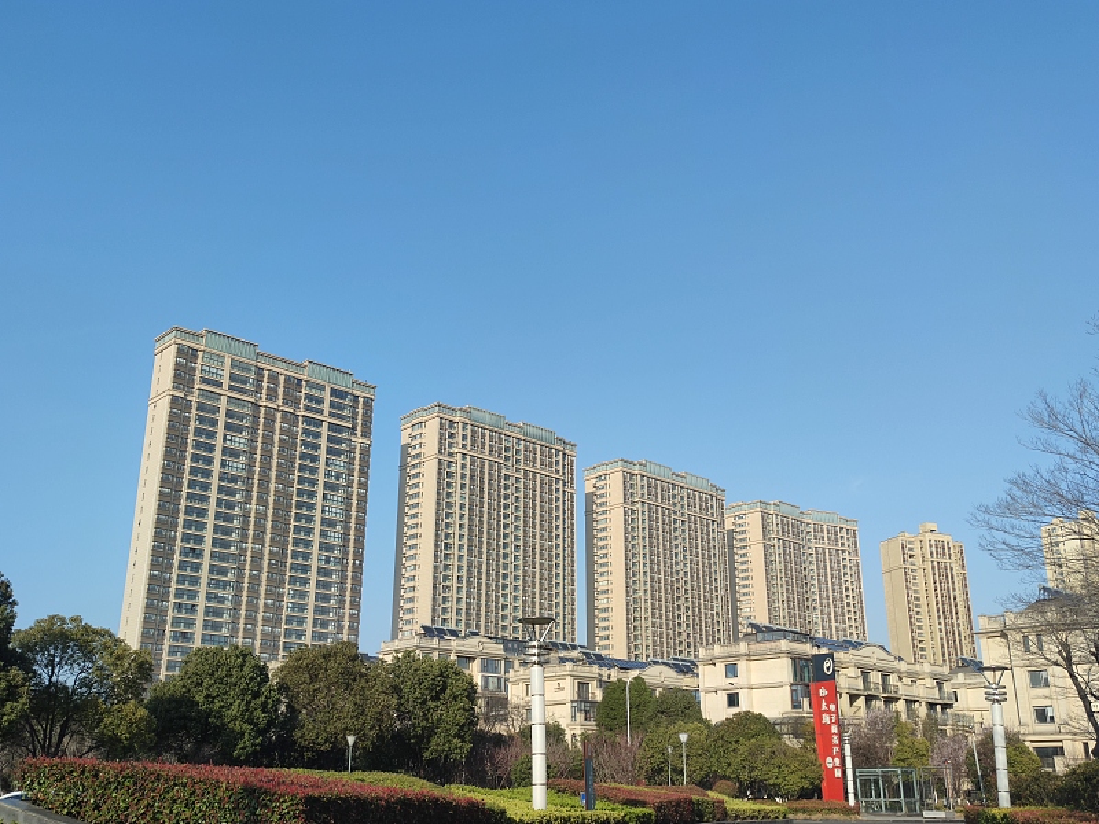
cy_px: 412
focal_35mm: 32
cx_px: 550
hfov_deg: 56.8
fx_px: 1016
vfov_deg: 44.2
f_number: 1.69
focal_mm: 6.72
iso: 50
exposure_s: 1/1231
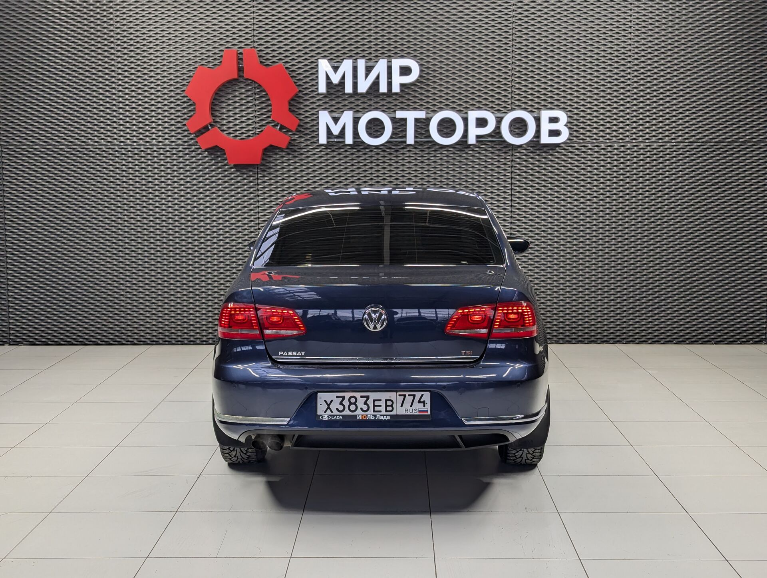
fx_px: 1065
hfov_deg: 39.6
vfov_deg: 30.3
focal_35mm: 48
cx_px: 384
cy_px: 289
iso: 41
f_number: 1.85
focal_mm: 6.81
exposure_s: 1/107
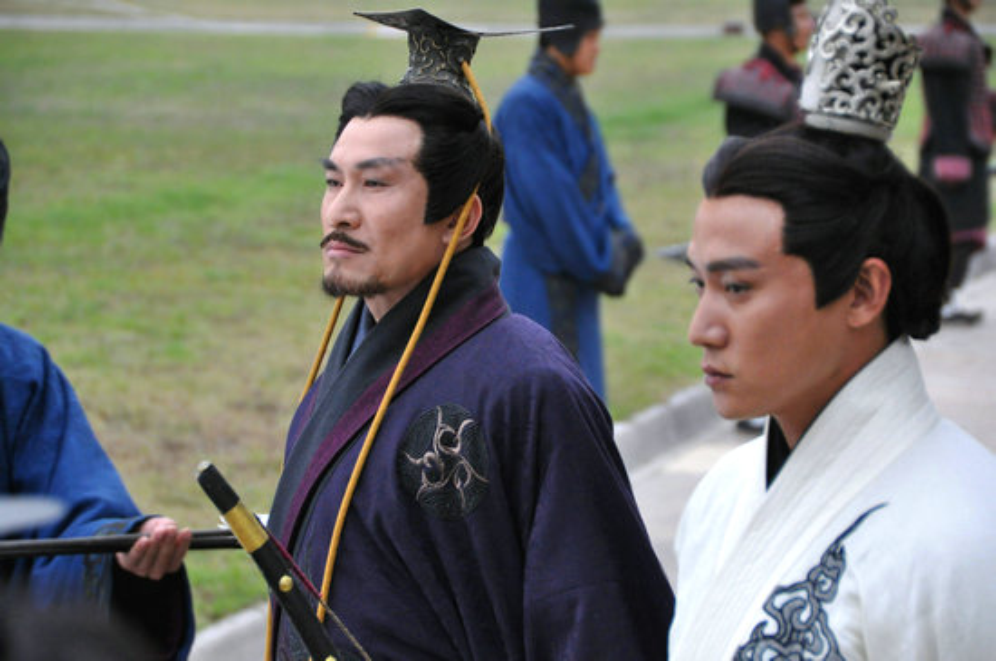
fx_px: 4351
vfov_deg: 8.7
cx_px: 498
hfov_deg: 13.1
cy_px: 330
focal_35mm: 158
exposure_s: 1/500
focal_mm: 105
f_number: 5.3
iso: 1600
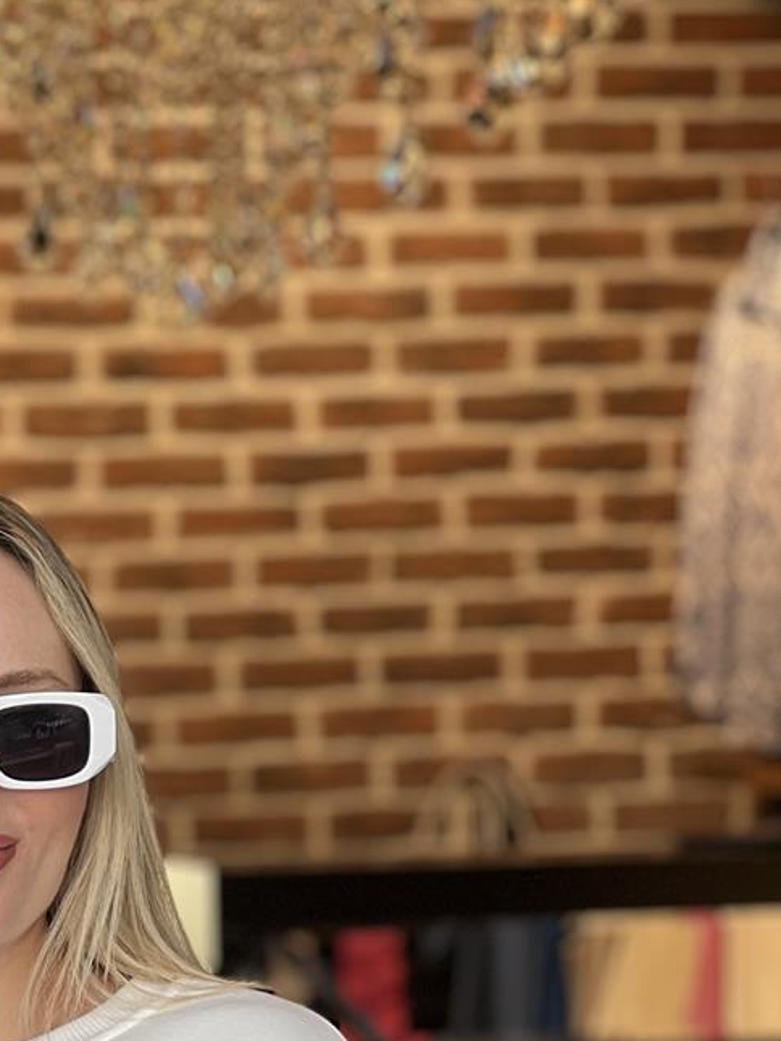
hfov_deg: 7.7
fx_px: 5744
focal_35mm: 191
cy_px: 1281
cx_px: -8
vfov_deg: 10.2
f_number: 2.8
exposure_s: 1/100
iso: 32
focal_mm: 9
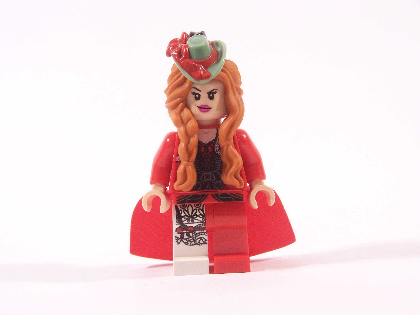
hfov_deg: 16.8
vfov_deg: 12.7
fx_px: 1420
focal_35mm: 117
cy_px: 158
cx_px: 210
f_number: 3.6
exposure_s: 1/20
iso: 200
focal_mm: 19.4
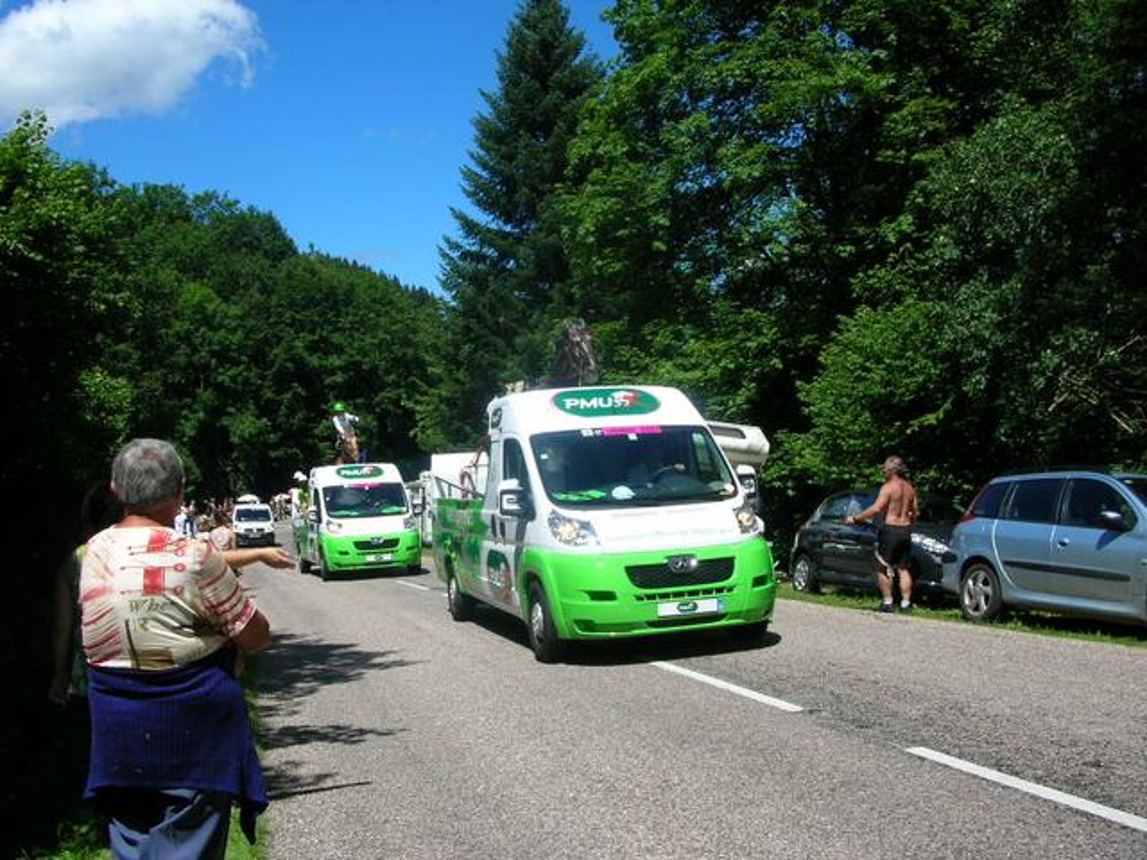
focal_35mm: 35
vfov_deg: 40.7
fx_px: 1160
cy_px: 430
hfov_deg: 52.6
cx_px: 574
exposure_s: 1/326
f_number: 5.6
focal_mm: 5.8
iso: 50
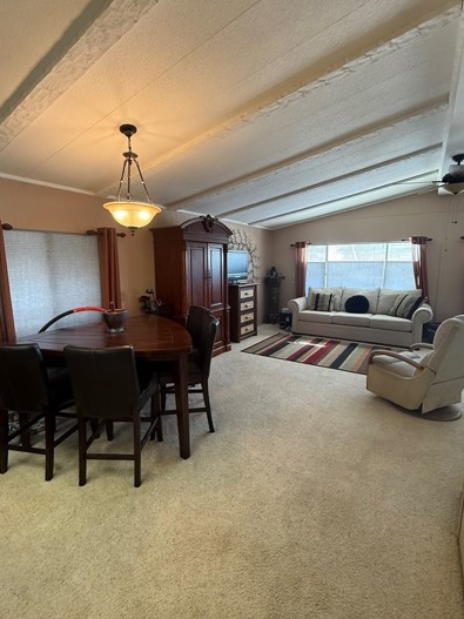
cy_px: 305
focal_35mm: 17
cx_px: 223
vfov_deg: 91.0
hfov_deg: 74.7
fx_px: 304
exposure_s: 1/60
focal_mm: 2.22
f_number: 2.2
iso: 320
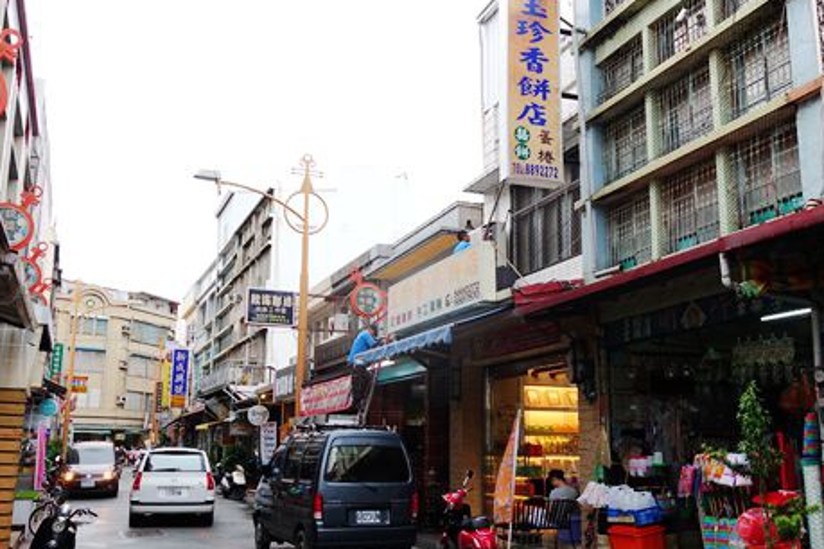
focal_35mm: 34
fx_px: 778
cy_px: 295
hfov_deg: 55.8
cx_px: 424
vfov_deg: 38.9
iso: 125
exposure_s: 1/80
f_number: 3.5
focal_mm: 8.8
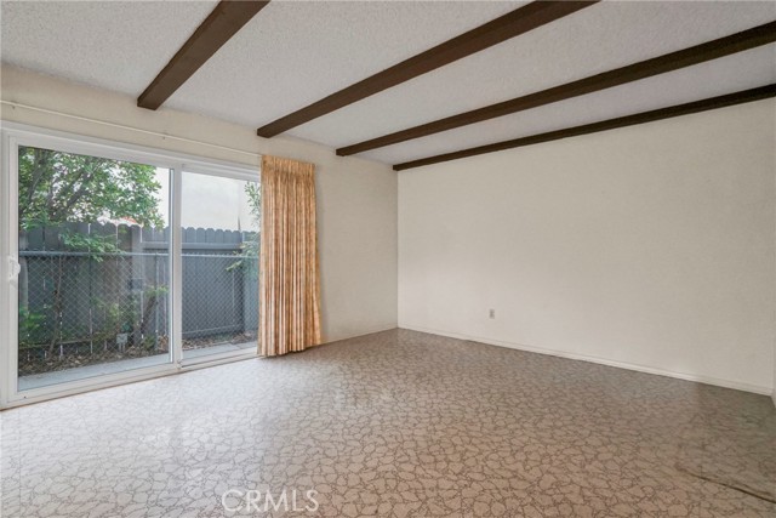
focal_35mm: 15
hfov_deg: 100.4
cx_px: 388
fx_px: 323
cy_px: 259
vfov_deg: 77.4
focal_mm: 10
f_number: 10
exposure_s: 1/30
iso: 6400
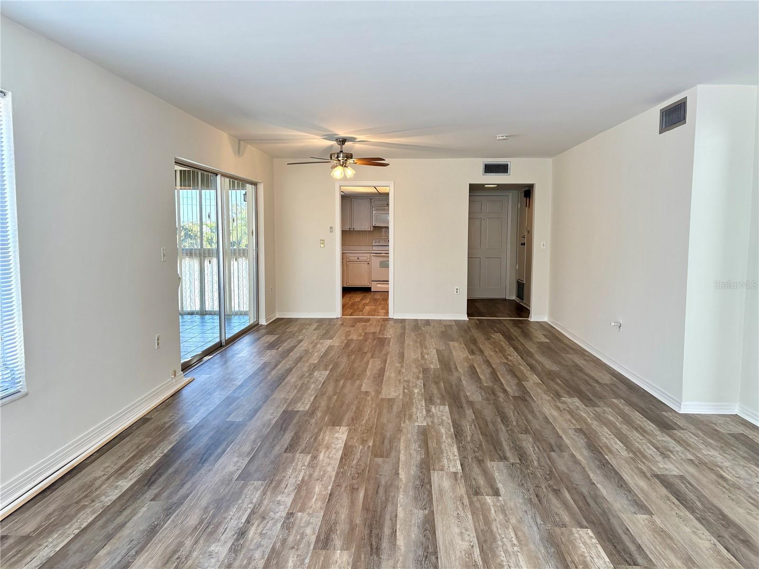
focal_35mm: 26
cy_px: 284
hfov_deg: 67.3
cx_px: 380
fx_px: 570
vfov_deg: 53.1
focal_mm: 5.96
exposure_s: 1/179
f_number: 1.6
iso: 125
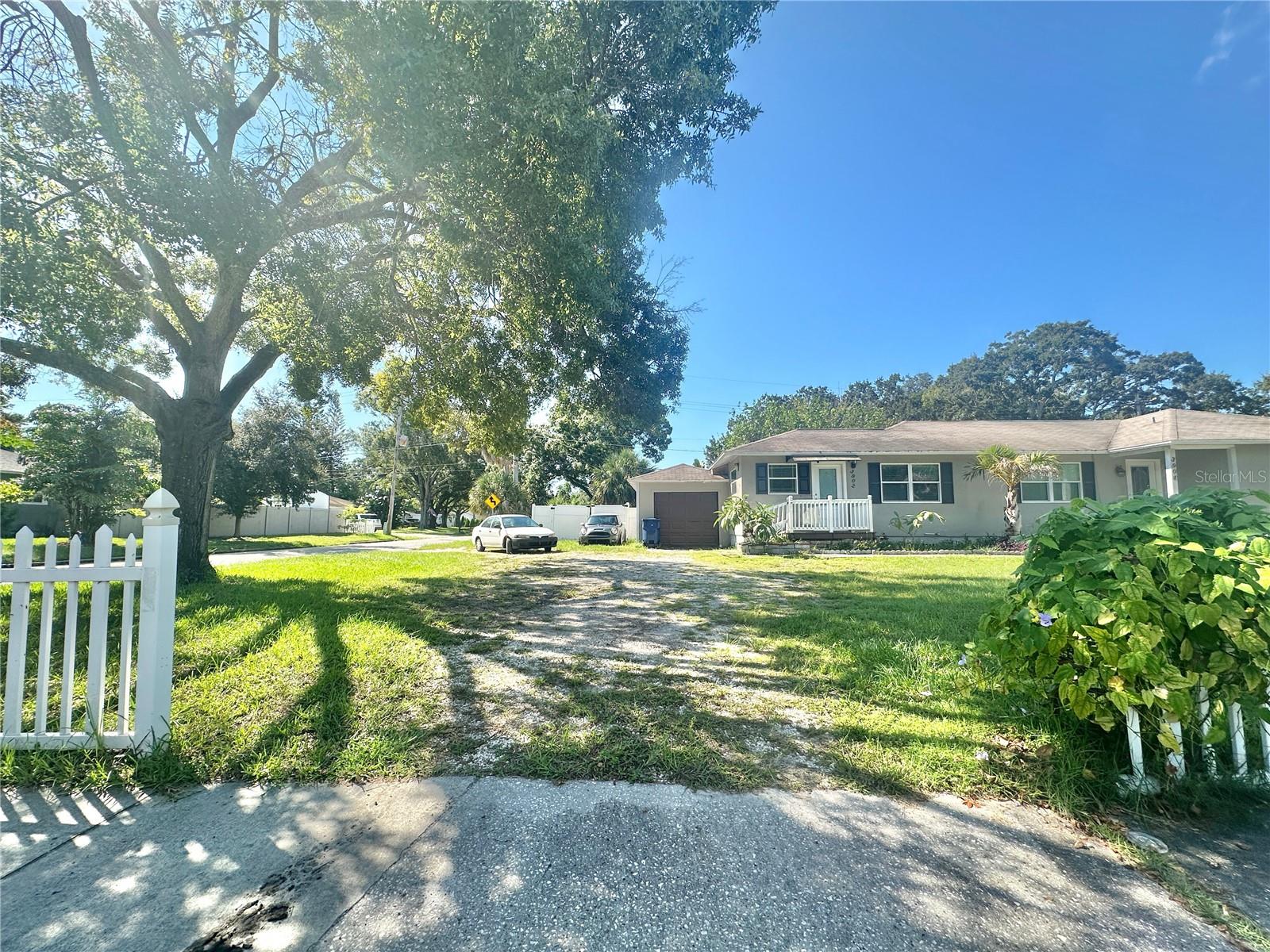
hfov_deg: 102.1
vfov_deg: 85.7
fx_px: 514
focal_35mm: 14
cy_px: 476
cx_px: 635
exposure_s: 1/940
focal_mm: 2.22
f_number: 2.2
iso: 40
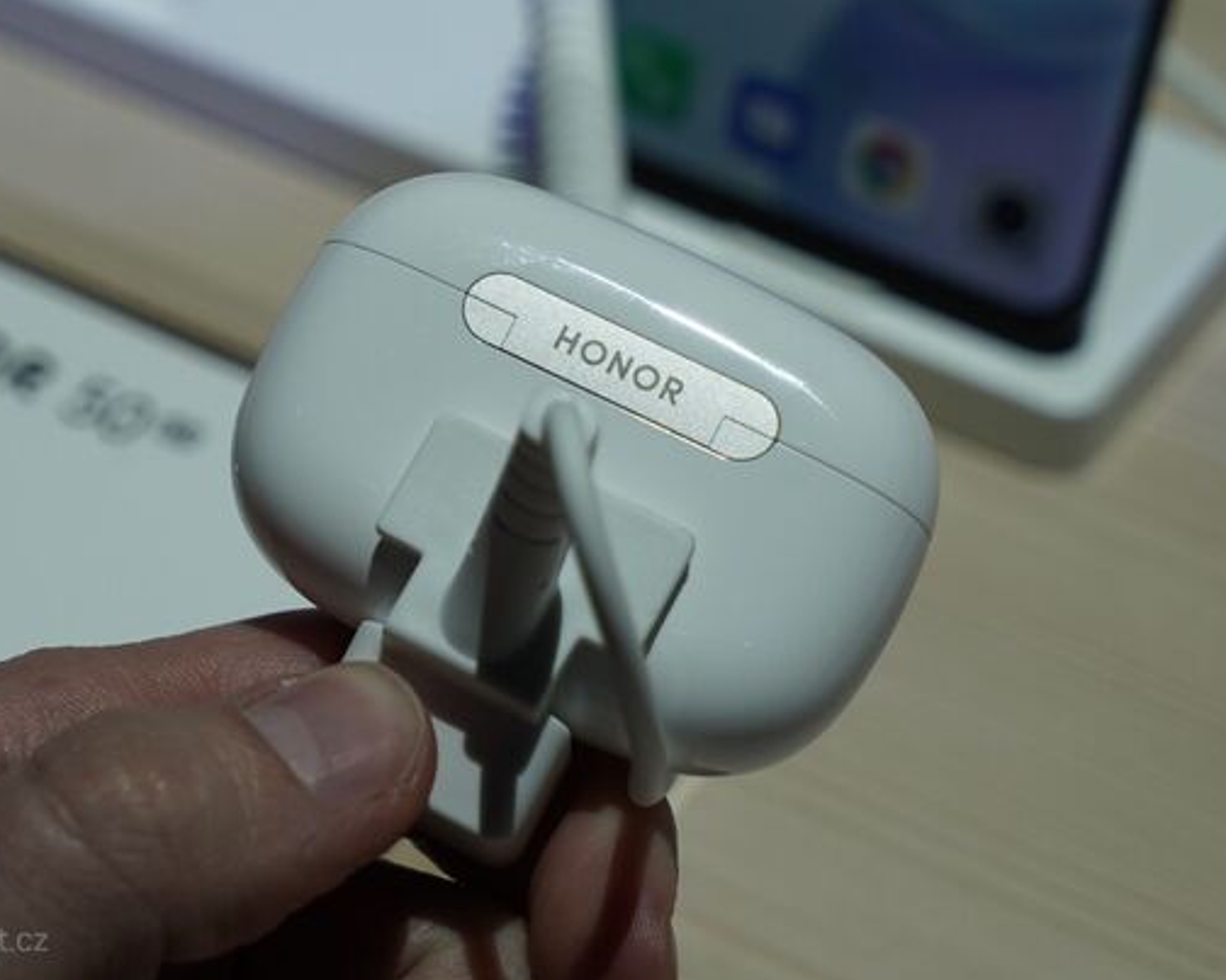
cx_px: 518
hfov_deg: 23.8
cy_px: 490
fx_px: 2902
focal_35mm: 80
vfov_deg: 19.2
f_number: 5.6
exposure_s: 1/160
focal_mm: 70
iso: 400
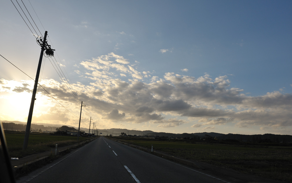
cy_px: 88
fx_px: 199
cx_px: 146
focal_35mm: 25
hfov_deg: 72.5
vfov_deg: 49.3
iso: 200
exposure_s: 1/500
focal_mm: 24
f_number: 11
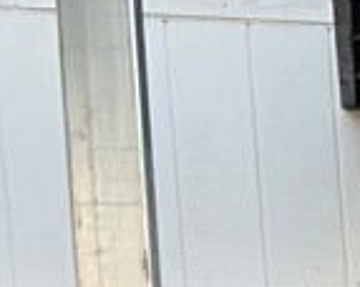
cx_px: 944
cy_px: 571
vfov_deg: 9.0
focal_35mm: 161
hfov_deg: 10.0
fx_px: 1713
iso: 64
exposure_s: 1/180
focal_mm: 6.3
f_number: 1.7
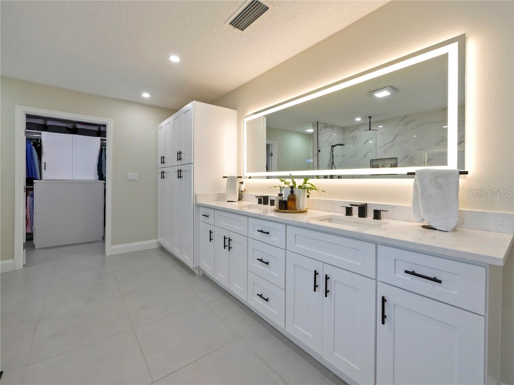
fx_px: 208
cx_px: 257
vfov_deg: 85.7
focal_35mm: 14
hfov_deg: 102.1
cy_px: 192
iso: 640
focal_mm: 7
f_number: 4
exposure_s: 1/60
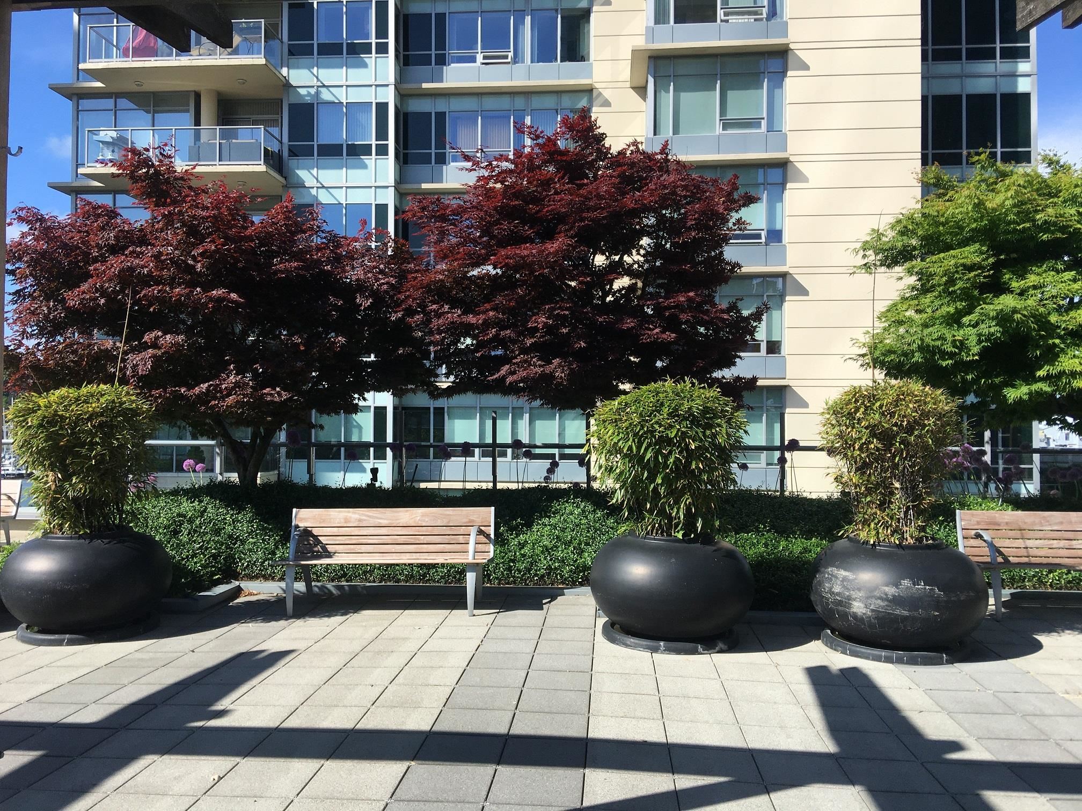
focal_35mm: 29
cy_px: 406
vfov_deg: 48.2
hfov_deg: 61.7
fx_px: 906
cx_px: 541
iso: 25
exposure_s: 1/1261
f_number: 2.2
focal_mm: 4.15
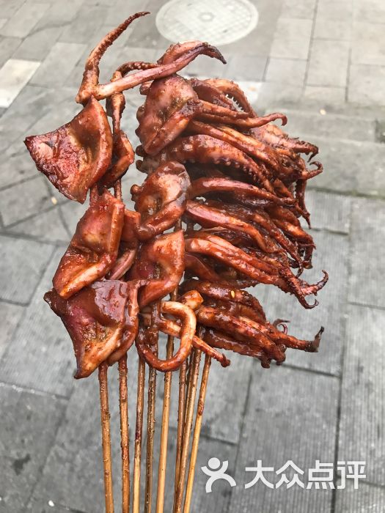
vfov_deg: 63.4
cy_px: 256
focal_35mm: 28
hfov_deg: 49.7
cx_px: 192
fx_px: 415
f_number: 1.8
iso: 25
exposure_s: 1/33
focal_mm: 3.99
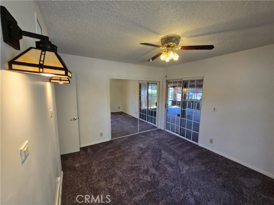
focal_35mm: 13
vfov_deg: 89.9
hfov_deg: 106.2
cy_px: 102
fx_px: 103
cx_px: 137
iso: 80
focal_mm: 2.2
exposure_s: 1/60
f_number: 2.2
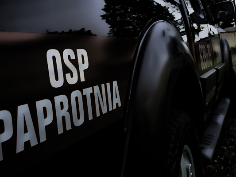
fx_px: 348
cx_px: 124
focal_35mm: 51
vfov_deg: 28.5
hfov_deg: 37.5
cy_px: 66
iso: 100
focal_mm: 7.2
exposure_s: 1/160
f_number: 4
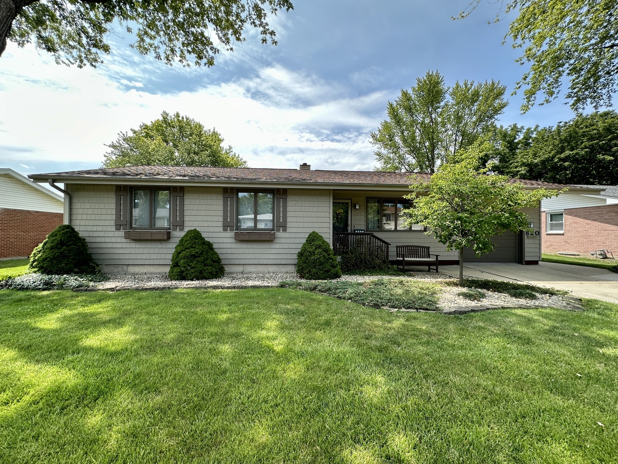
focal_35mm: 14
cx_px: 309
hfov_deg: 102.1
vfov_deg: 85.7
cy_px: 232
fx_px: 250
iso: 40
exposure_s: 1/609
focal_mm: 2.22
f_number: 2.2
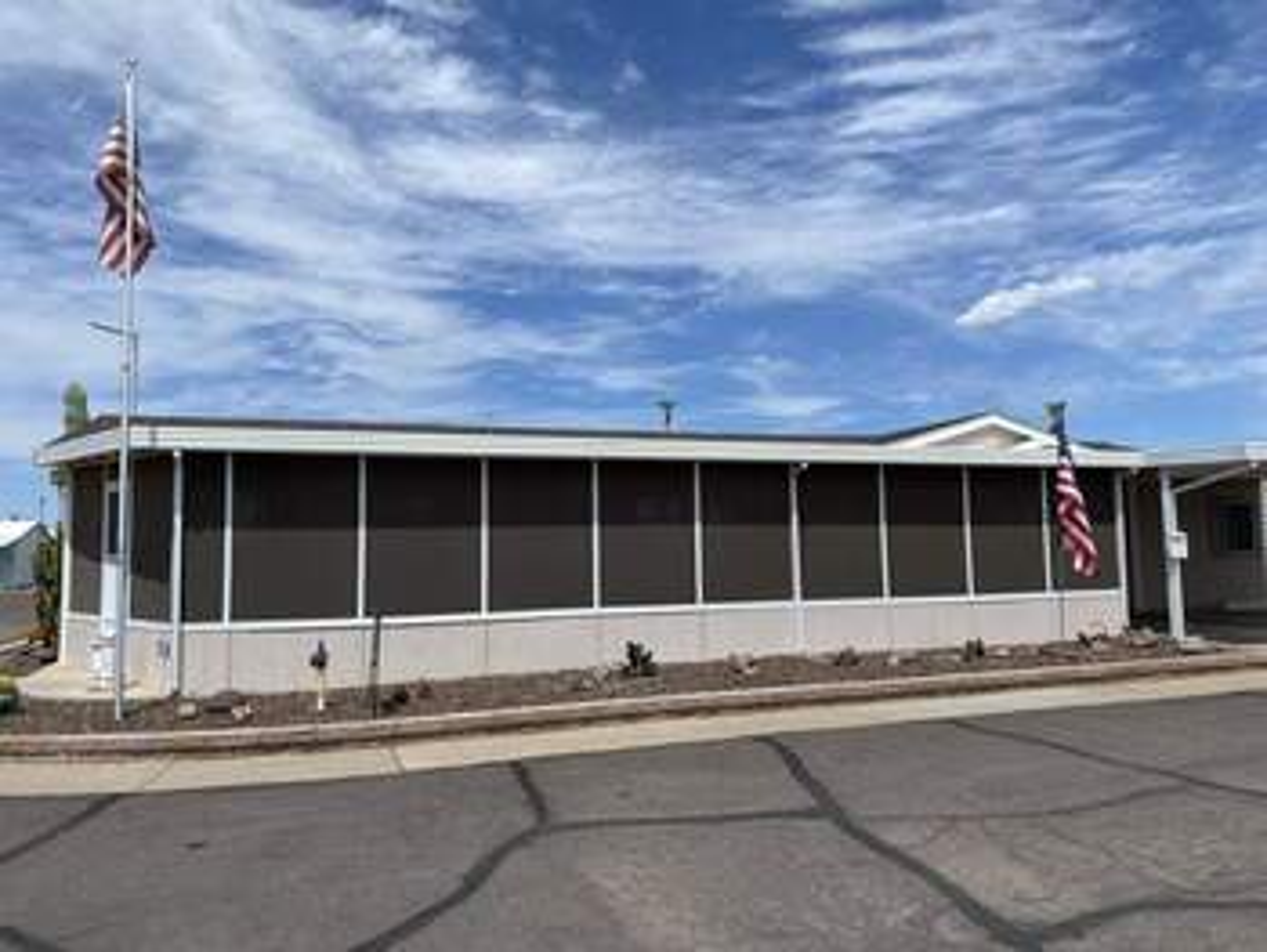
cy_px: 476
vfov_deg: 53.1
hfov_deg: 67.3
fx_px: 952
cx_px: 634
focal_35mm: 26
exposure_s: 1/4808
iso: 32
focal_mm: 4.25
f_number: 1.8
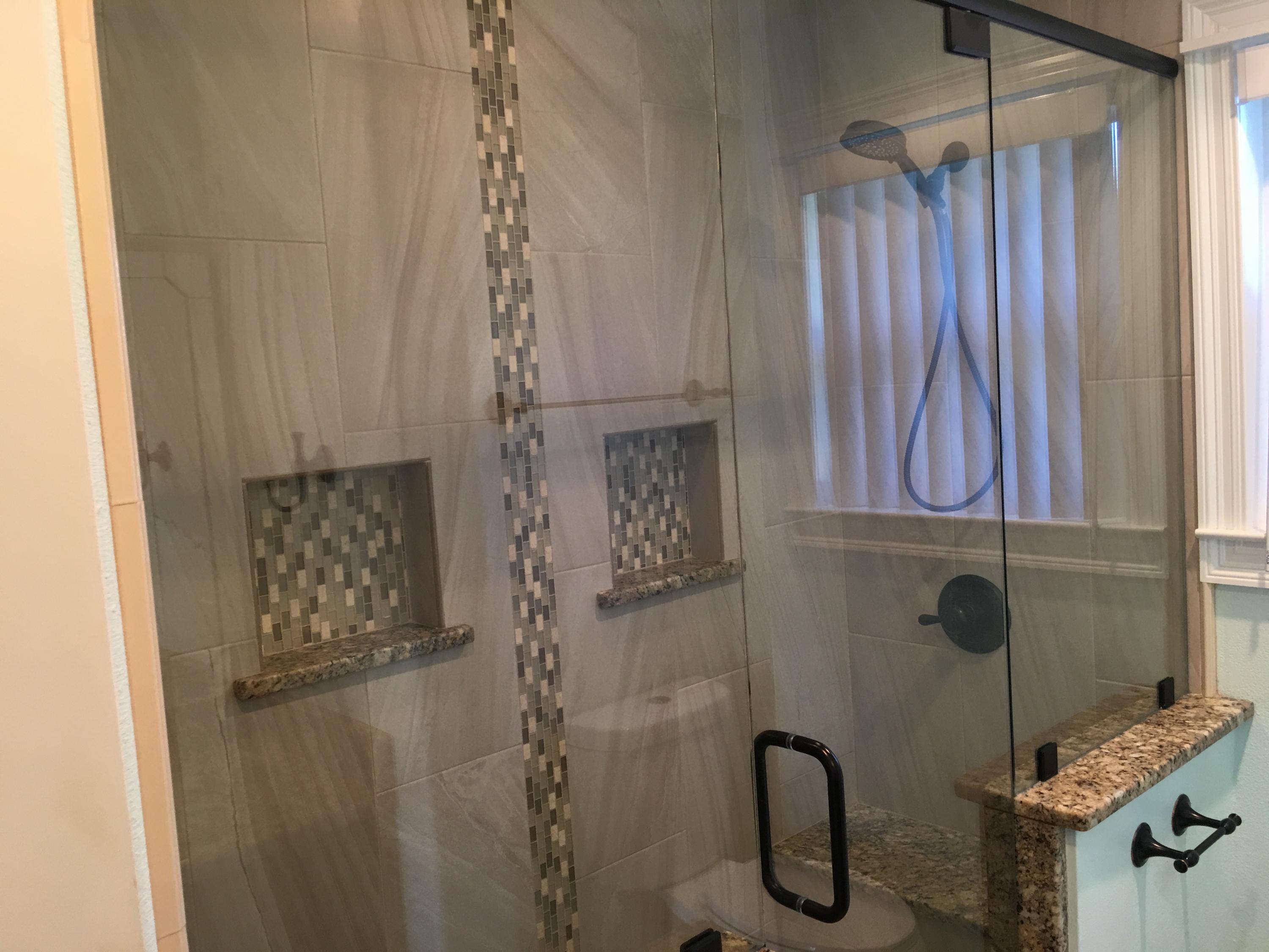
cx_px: 634
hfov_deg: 61.7
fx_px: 1063
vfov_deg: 48.2
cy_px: 476
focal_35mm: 29
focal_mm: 4.15
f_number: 2.2
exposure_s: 1/15
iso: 40
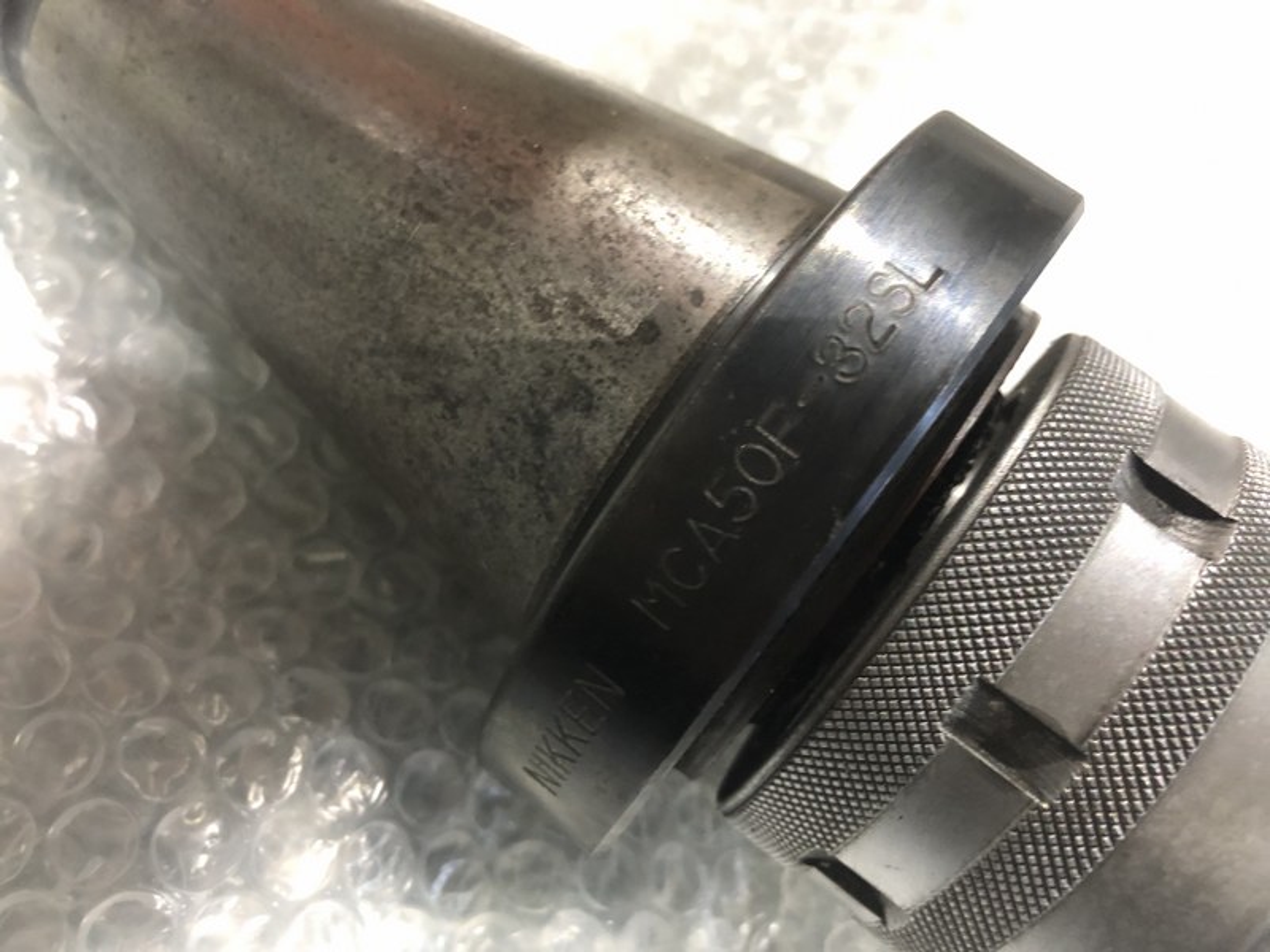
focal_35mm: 28
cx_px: 635
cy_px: 476
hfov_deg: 63.4
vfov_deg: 49.7
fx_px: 1027
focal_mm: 3.99
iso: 100
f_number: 1.8
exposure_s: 1/7
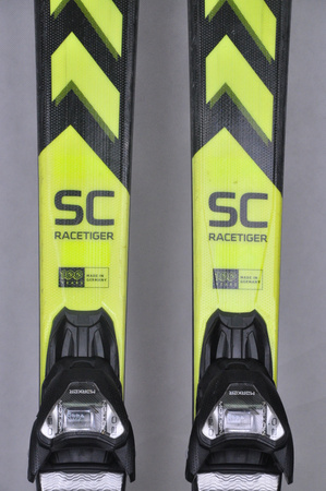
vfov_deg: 13.1
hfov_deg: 8.7
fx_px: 2144
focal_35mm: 158
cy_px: 246
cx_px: 163
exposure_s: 1/125
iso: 3200
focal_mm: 105
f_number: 9.5
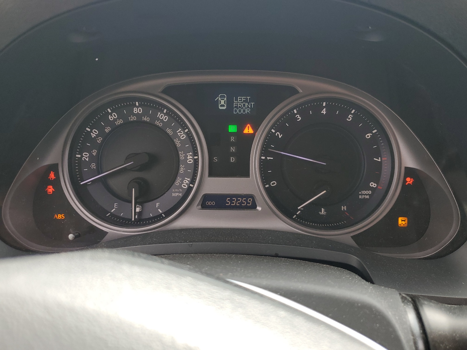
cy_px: 175
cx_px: 234
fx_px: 351
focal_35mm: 26
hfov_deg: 67.3
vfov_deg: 53.1
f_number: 1.5
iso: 50
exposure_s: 1/217
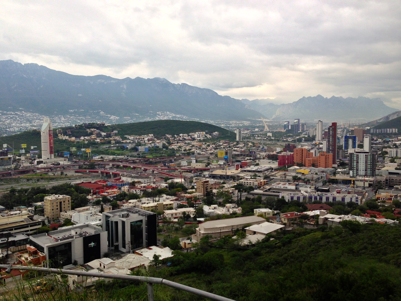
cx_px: 200
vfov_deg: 42.9
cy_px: 150
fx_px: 382
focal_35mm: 33
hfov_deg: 55.4
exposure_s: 1/189
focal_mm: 4.13
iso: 50
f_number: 2.4
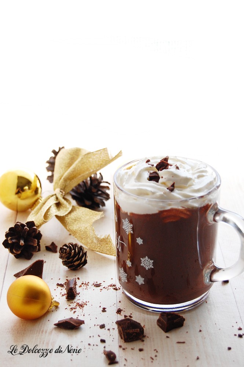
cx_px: 122
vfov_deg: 28.1
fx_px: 733
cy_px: 184
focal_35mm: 72
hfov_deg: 18.9
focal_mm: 48
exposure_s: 1/60
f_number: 8
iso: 400
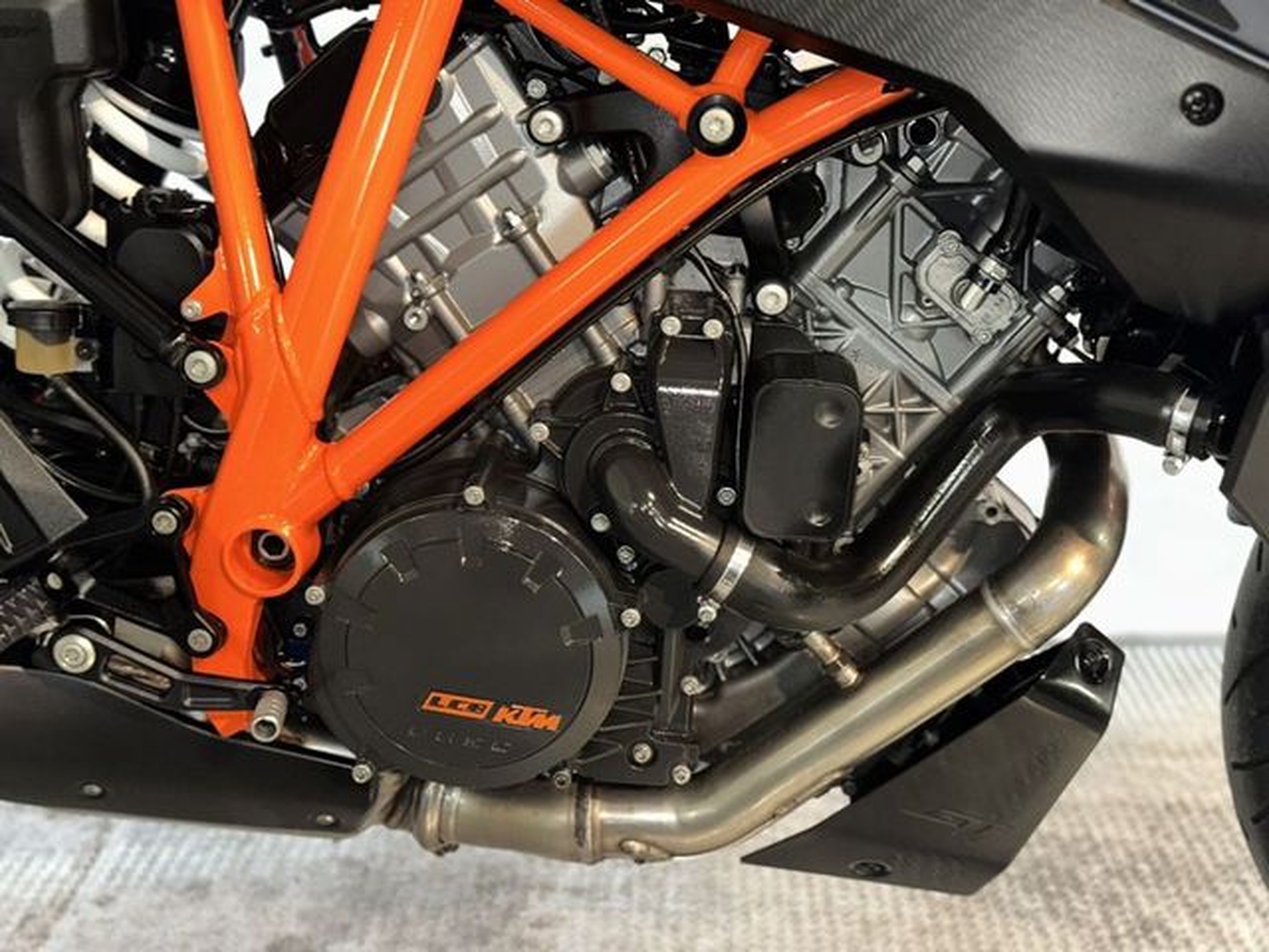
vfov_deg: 30.3
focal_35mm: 48
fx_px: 1760
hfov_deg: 39.7
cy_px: 476
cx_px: 634
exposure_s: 1/7
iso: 80
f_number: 1.78
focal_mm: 6.86
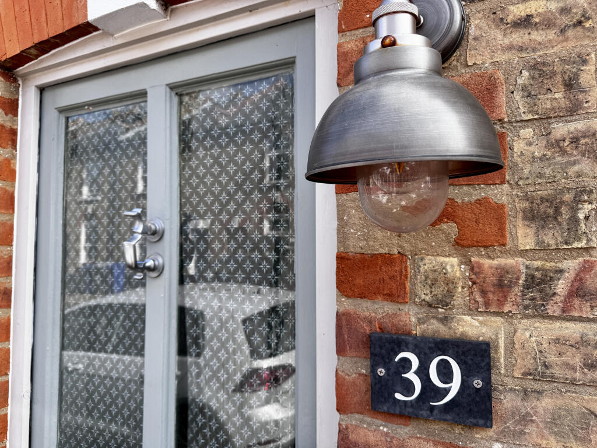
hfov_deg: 71.6
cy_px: 224
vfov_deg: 56.8
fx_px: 414
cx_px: 298
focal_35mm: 24
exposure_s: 1/912
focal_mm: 6.76
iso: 80
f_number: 1.78
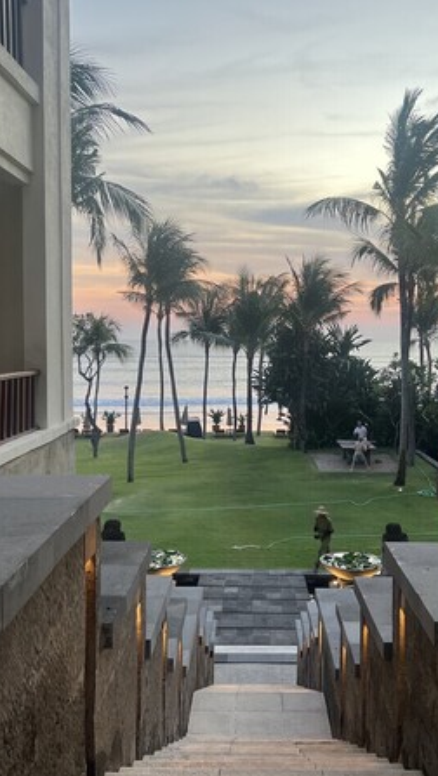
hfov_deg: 31.2
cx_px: 256
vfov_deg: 52.8
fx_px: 783
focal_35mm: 38
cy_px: 387
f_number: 1.5
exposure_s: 1/100
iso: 64
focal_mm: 5.7
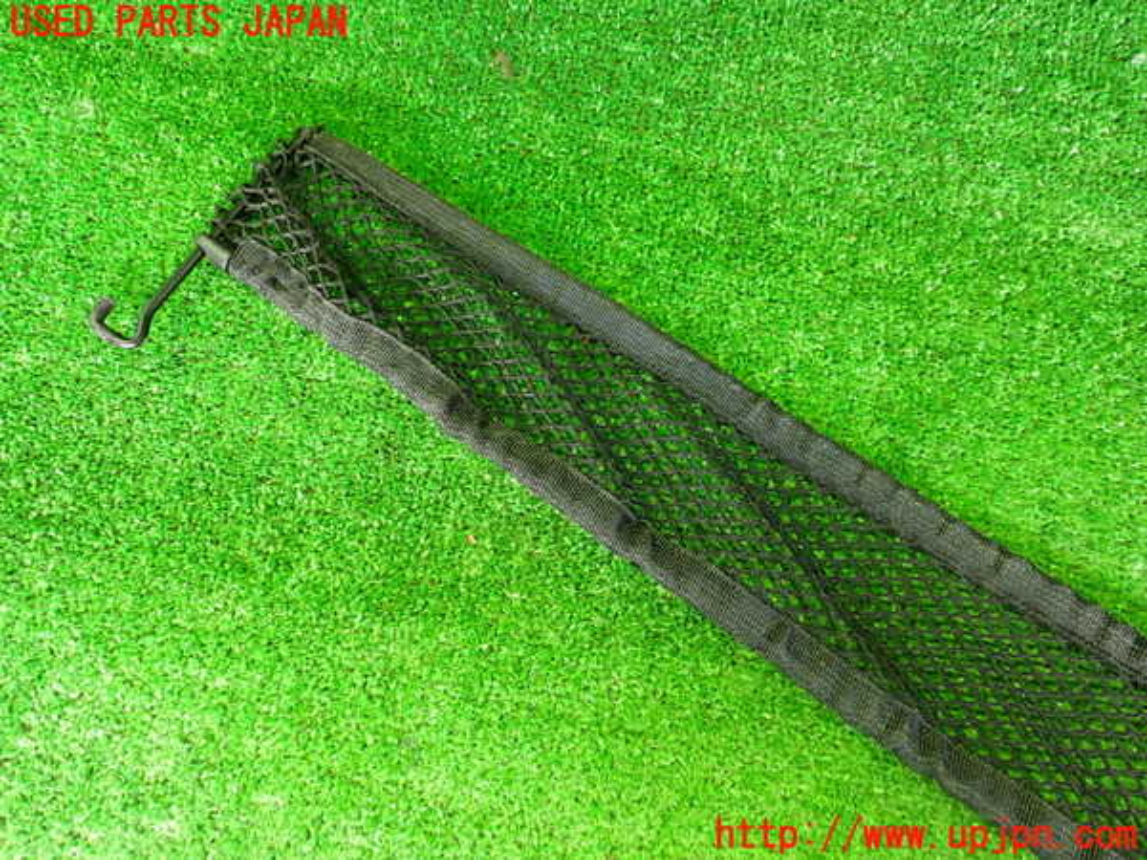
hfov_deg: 60.0
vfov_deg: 46.8
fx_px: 994
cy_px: 430
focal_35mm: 30
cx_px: 574
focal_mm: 5.4
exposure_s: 1/25
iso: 800
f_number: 2.3
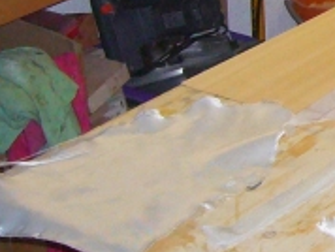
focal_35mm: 157
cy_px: 41
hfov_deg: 11.8
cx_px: 566
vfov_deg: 9.4
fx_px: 1521
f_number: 2.8
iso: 250
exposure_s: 1/60
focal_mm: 5.8
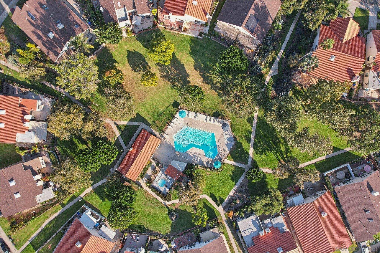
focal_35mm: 22
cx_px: 190
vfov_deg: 57.2
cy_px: 126
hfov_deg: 78.6
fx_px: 232
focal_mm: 8.4
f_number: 2.8
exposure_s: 1/500
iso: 100
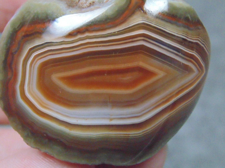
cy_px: 84
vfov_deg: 12.5
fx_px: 774
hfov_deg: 16.5
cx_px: 112
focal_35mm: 119
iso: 800
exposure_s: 1/40
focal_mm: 21.3
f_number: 4.8
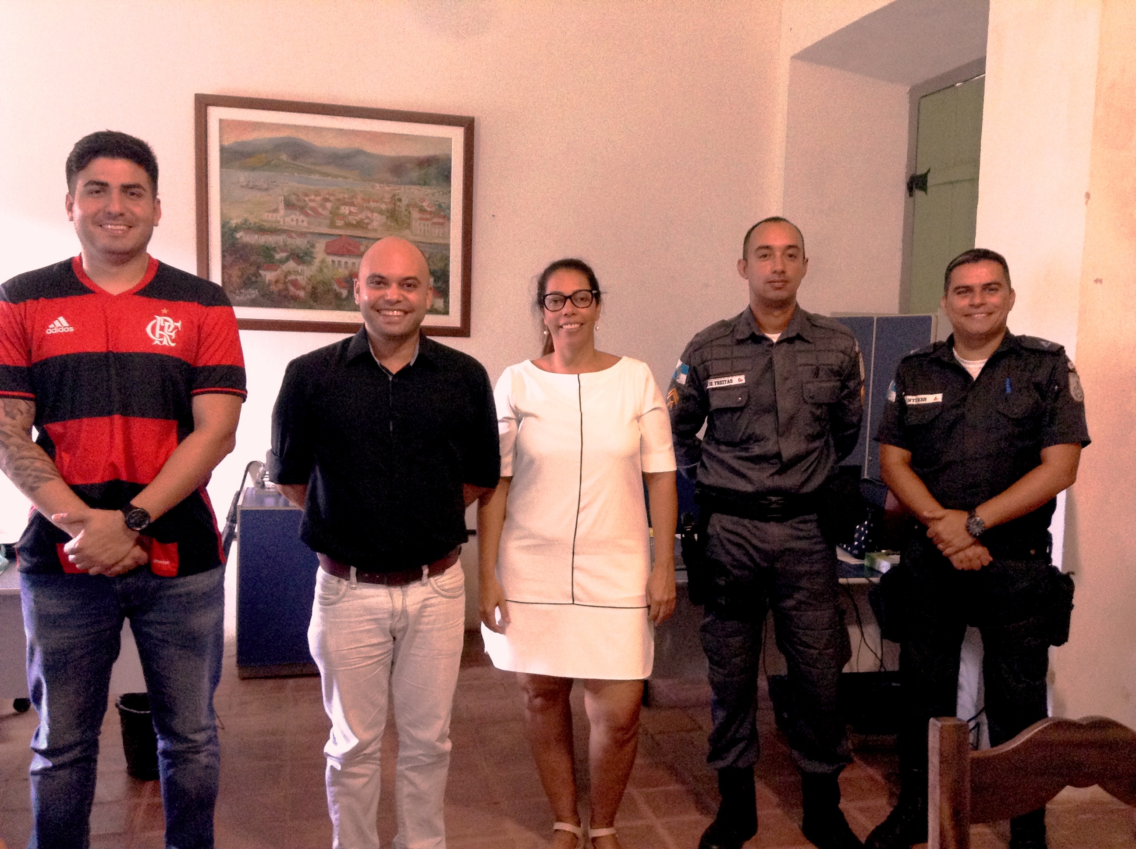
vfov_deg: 42.8
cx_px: 568
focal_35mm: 33
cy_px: 424
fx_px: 1081
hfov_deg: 55.4
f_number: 2.4
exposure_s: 1/15
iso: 250
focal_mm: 3.3
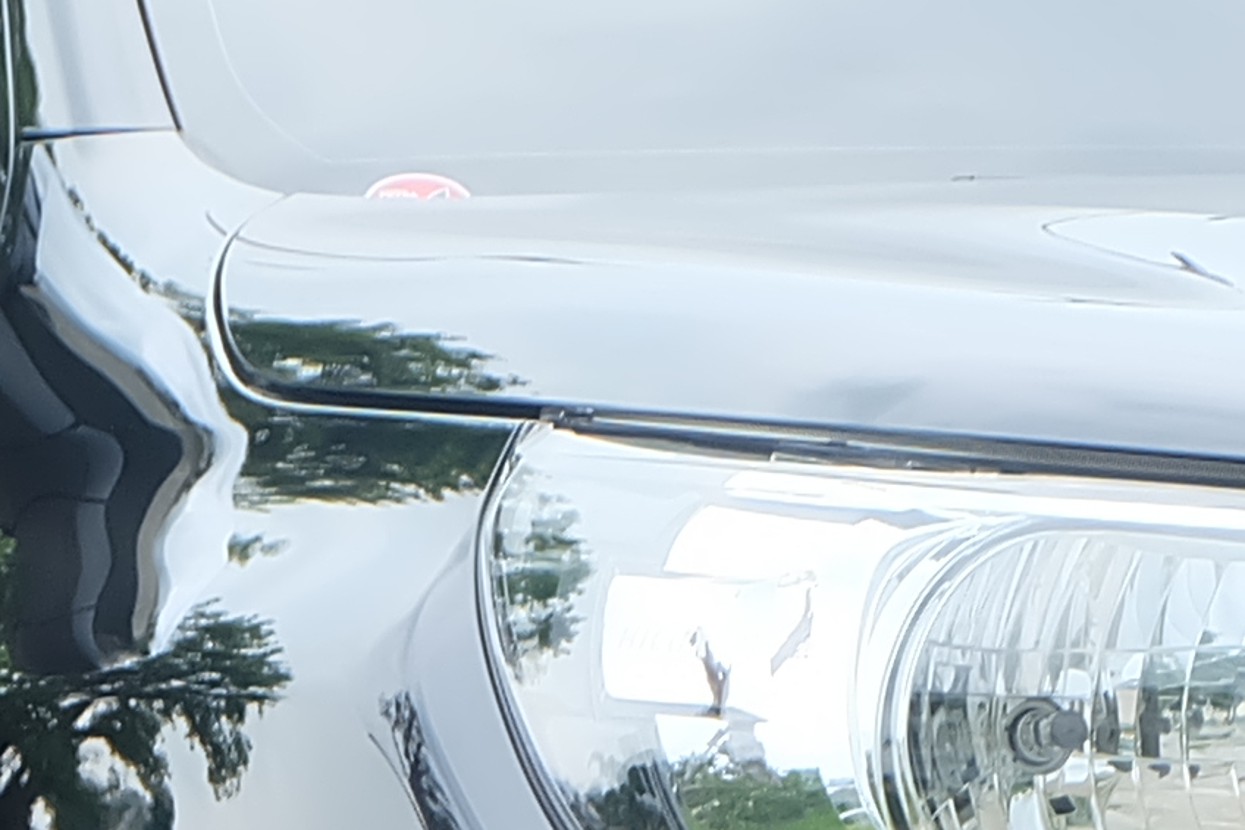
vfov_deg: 3.2
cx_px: 1379
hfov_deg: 4.8
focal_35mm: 433
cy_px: 1540
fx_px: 14971
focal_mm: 50
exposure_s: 1/180
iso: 400
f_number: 5.6
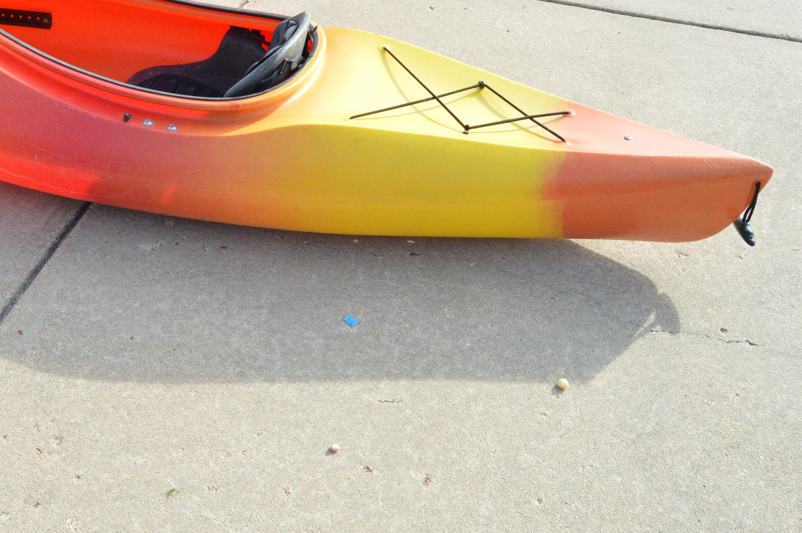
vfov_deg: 31.4
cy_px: 150
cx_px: 212
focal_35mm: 42
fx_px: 935
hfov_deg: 45.0
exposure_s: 1/320
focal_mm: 18
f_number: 9
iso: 800
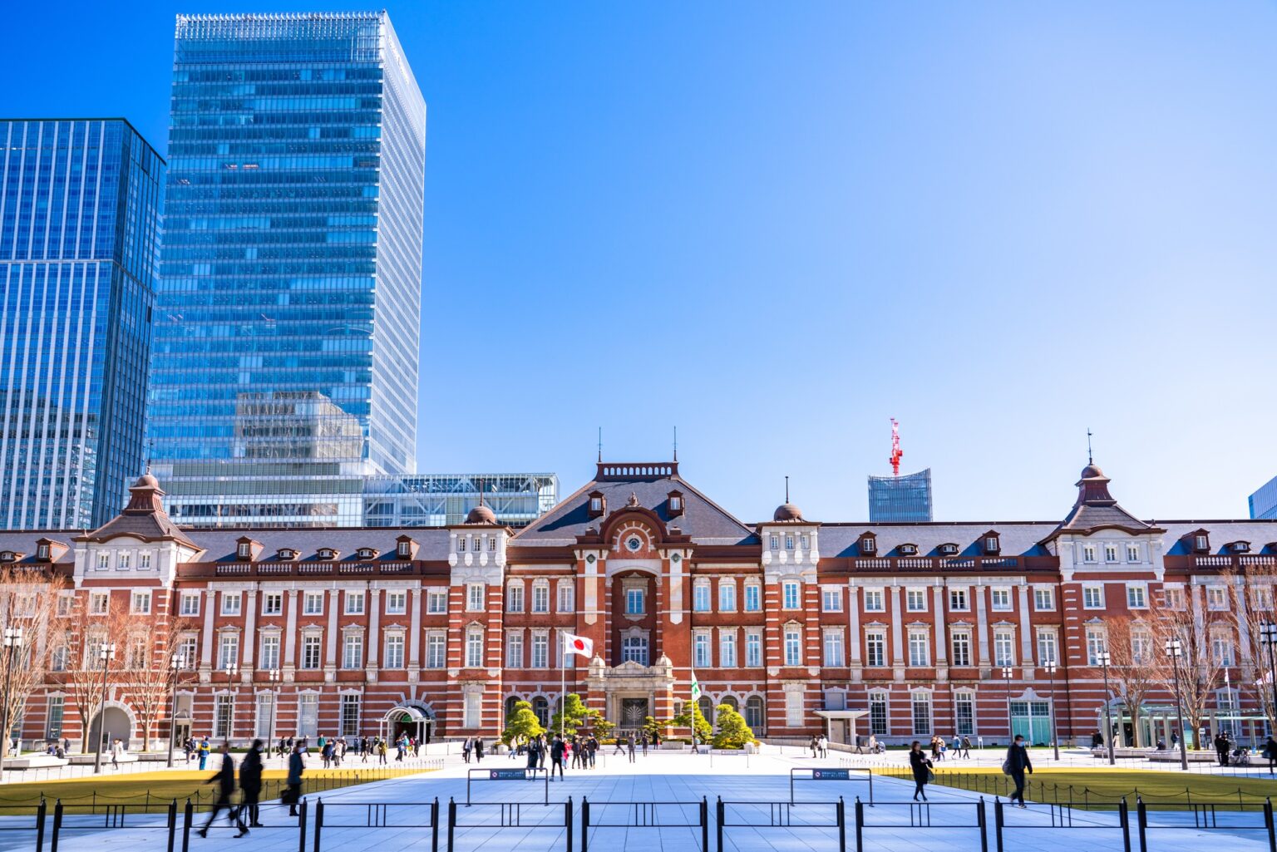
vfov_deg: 36.0
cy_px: 426
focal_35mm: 37
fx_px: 1313
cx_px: 638
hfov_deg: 51.9
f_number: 5.6
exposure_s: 1/13
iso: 100
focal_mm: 37
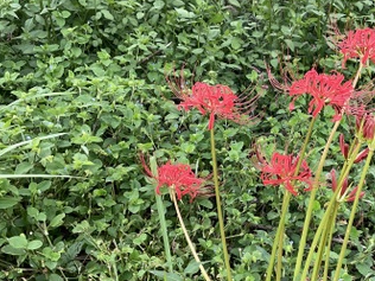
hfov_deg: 41.9
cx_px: 273
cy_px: 160
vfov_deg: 32.8
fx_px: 477
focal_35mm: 44
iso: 16
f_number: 1.8
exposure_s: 1/233
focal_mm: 3
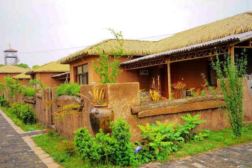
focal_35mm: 35
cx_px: 126
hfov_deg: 54.4
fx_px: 245
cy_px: 84
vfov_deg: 37.9
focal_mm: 35
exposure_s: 1/60
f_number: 4
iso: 100
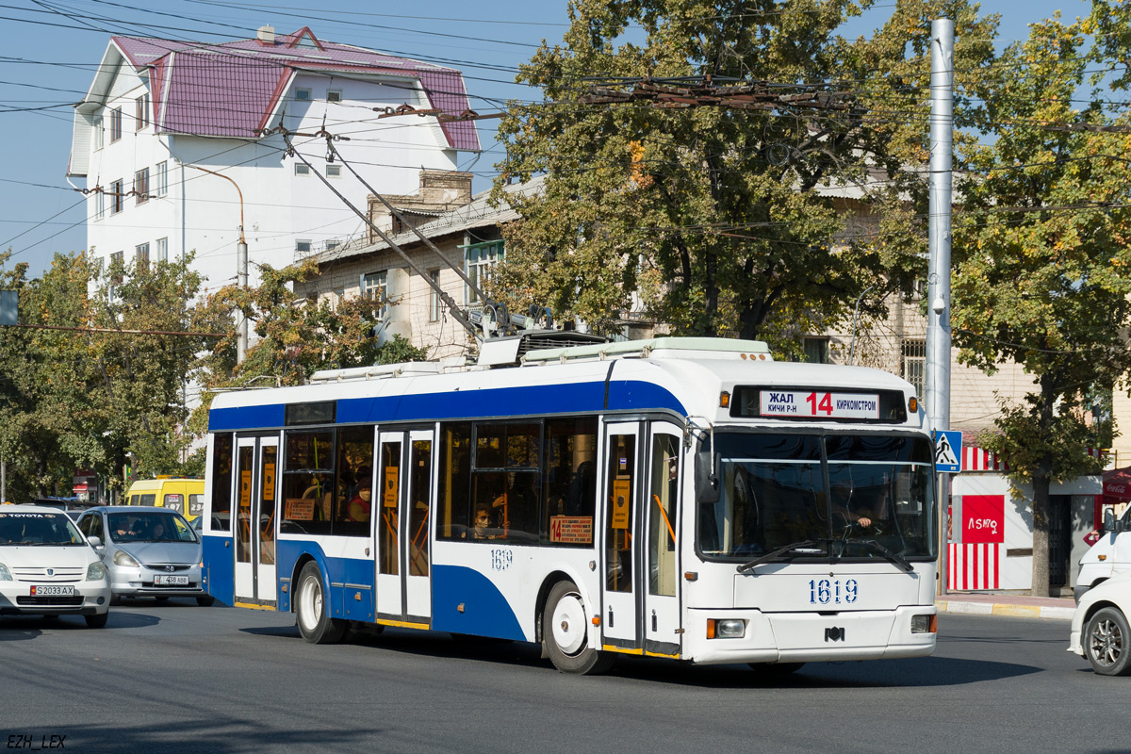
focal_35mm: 63
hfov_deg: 31.9
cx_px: 566
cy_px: 377
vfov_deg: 21.6
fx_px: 1979
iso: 160
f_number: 6.3
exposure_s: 1/1000
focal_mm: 42
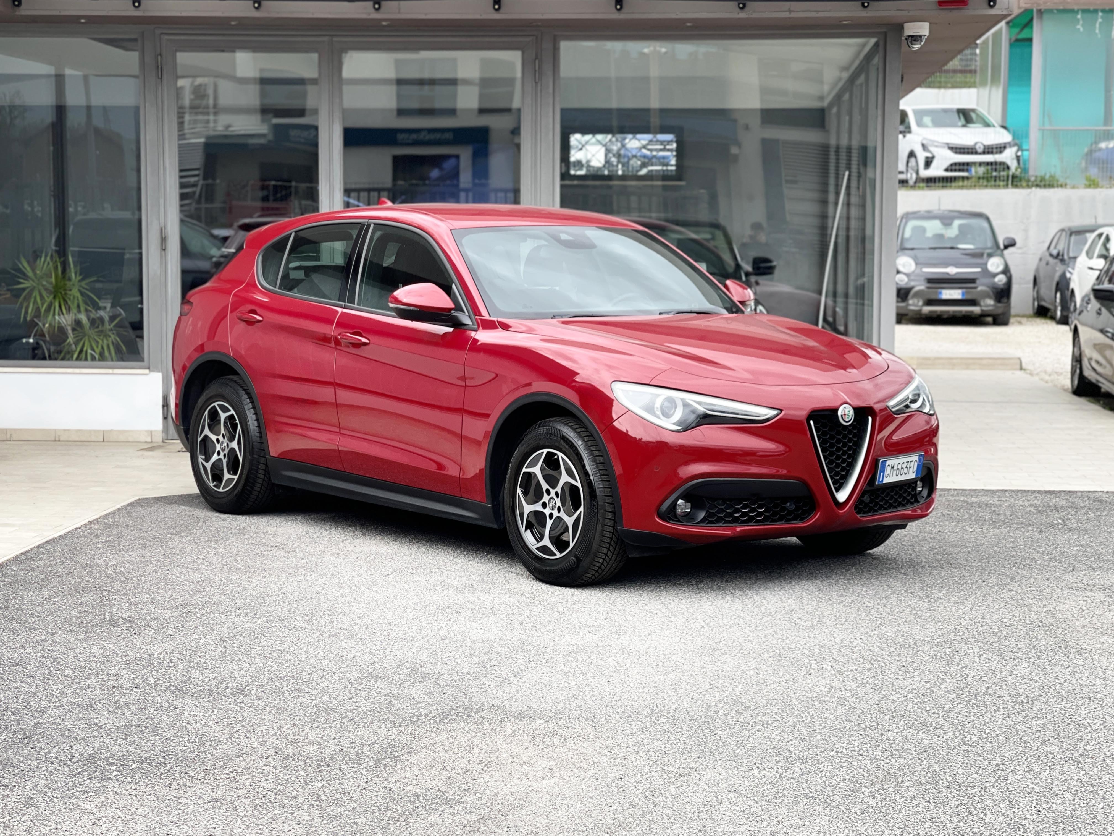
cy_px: 418
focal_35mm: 64
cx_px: 557
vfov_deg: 22.9
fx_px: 2060
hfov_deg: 30.3
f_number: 2.2
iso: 25
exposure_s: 1/233
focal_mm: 7.5
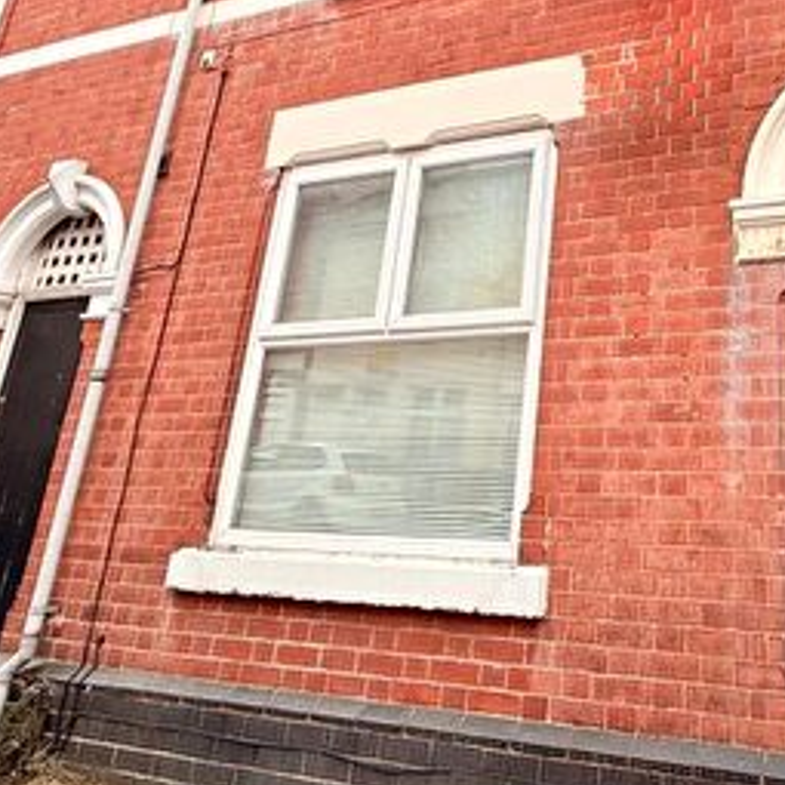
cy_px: 143
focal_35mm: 34
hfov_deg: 43.9
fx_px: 872
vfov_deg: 45.7
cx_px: 714
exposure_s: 1/118
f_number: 2.2
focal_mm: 2.22
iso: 64
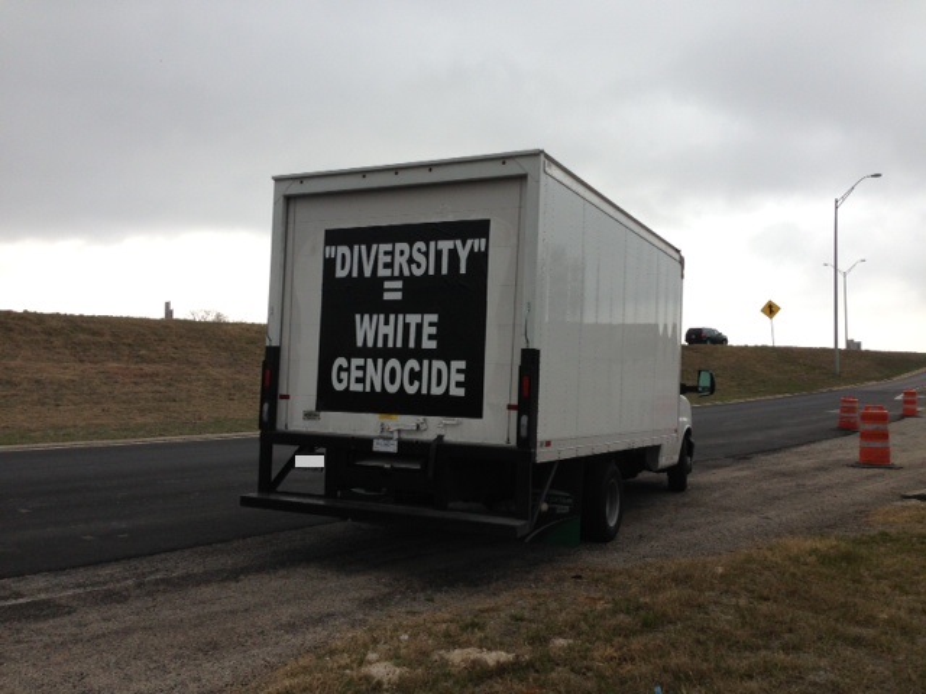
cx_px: 463
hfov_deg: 55.4
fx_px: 883
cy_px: 347
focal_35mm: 33
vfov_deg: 42.9
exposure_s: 1/411
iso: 50
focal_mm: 4.13
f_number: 2.4
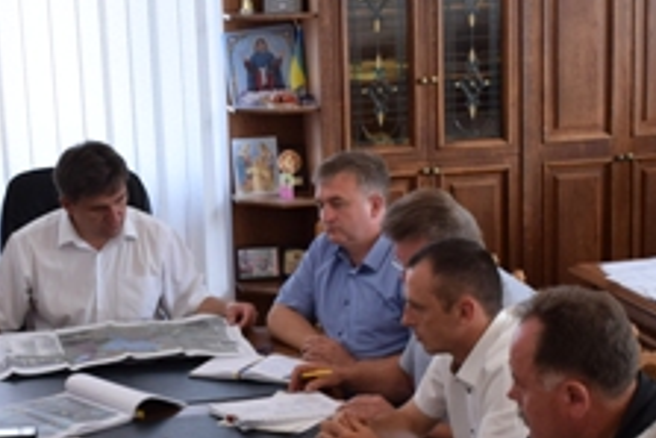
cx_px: 227
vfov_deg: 15.9
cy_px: 295
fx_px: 1568
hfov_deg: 23.5
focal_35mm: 86
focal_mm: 20
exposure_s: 1/80
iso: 400
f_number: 4.5
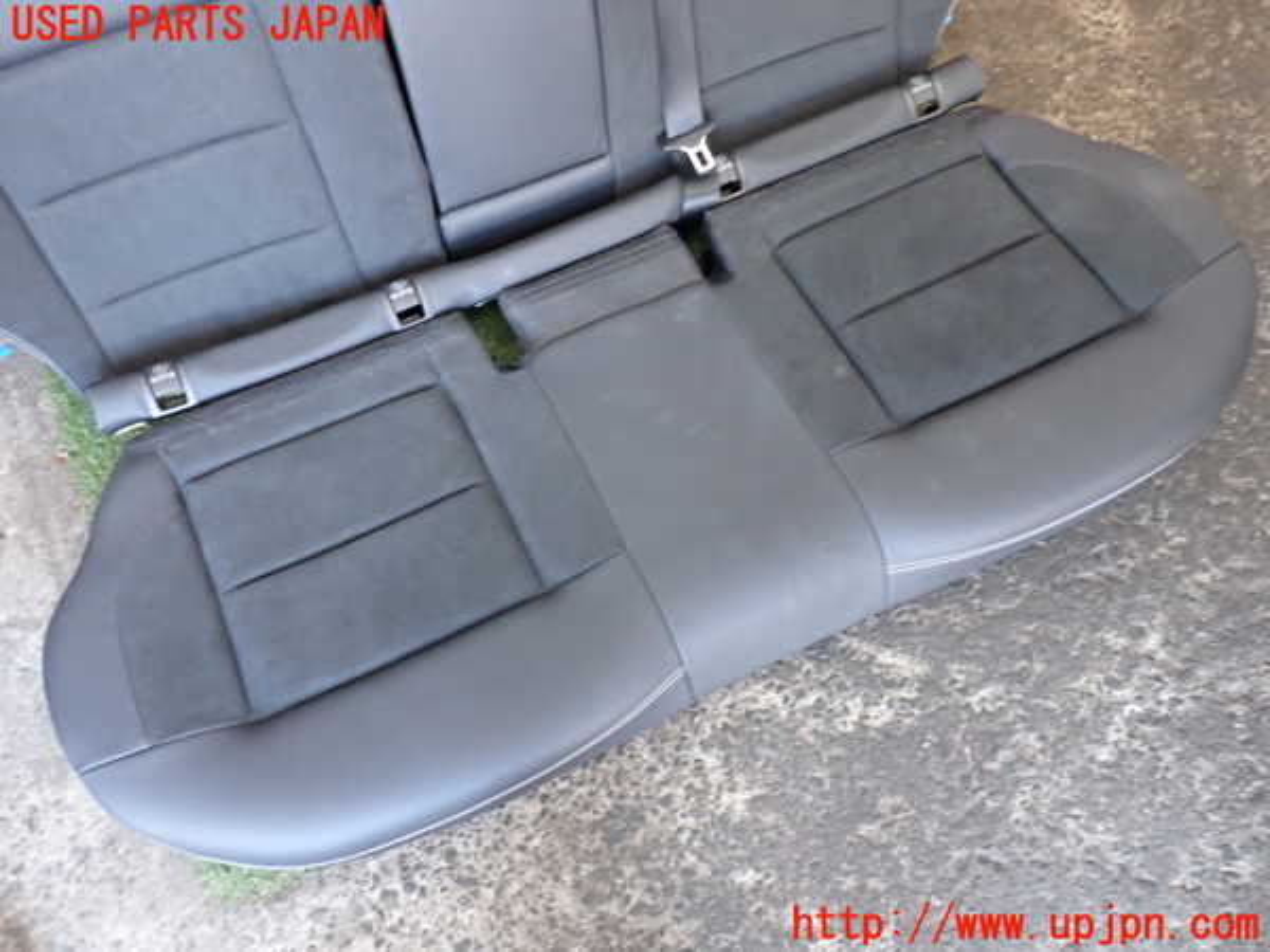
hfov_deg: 60.0
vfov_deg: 46.8
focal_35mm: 30
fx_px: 1101
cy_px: 476
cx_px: 635
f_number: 2.3
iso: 640
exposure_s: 1/30
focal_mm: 5.4
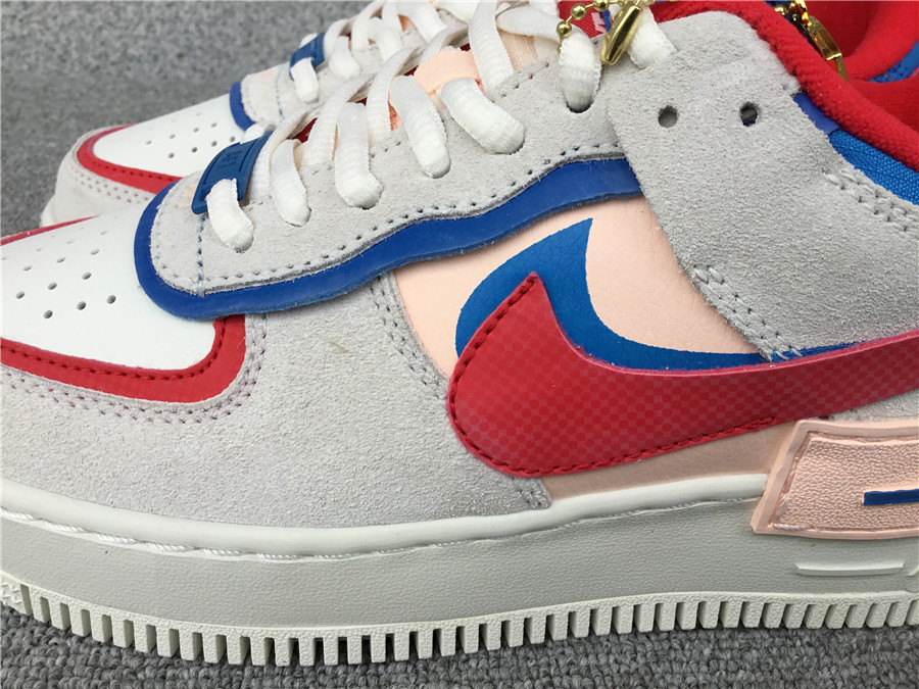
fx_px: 823
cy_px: 344
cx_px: 460
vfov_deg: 45.4
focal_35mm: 31
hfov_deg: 58.4
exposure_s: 1/386
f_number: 2.4
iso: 25
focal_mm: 3.3
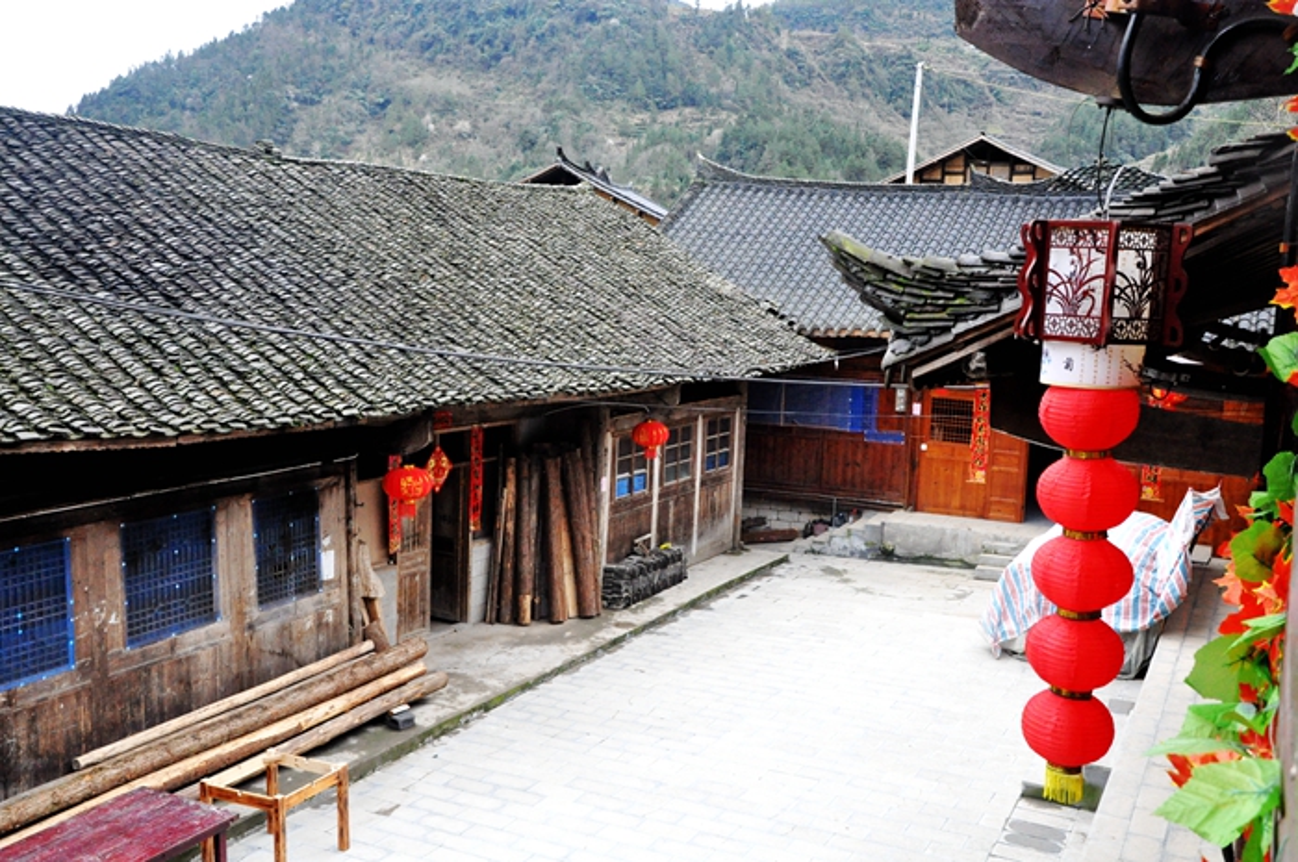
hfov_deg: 53.2
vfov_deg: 36.8
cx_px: 649
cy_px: 431
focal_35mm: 36
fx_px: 1296
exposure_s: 1/320
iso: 2500
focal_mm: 24
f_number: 9
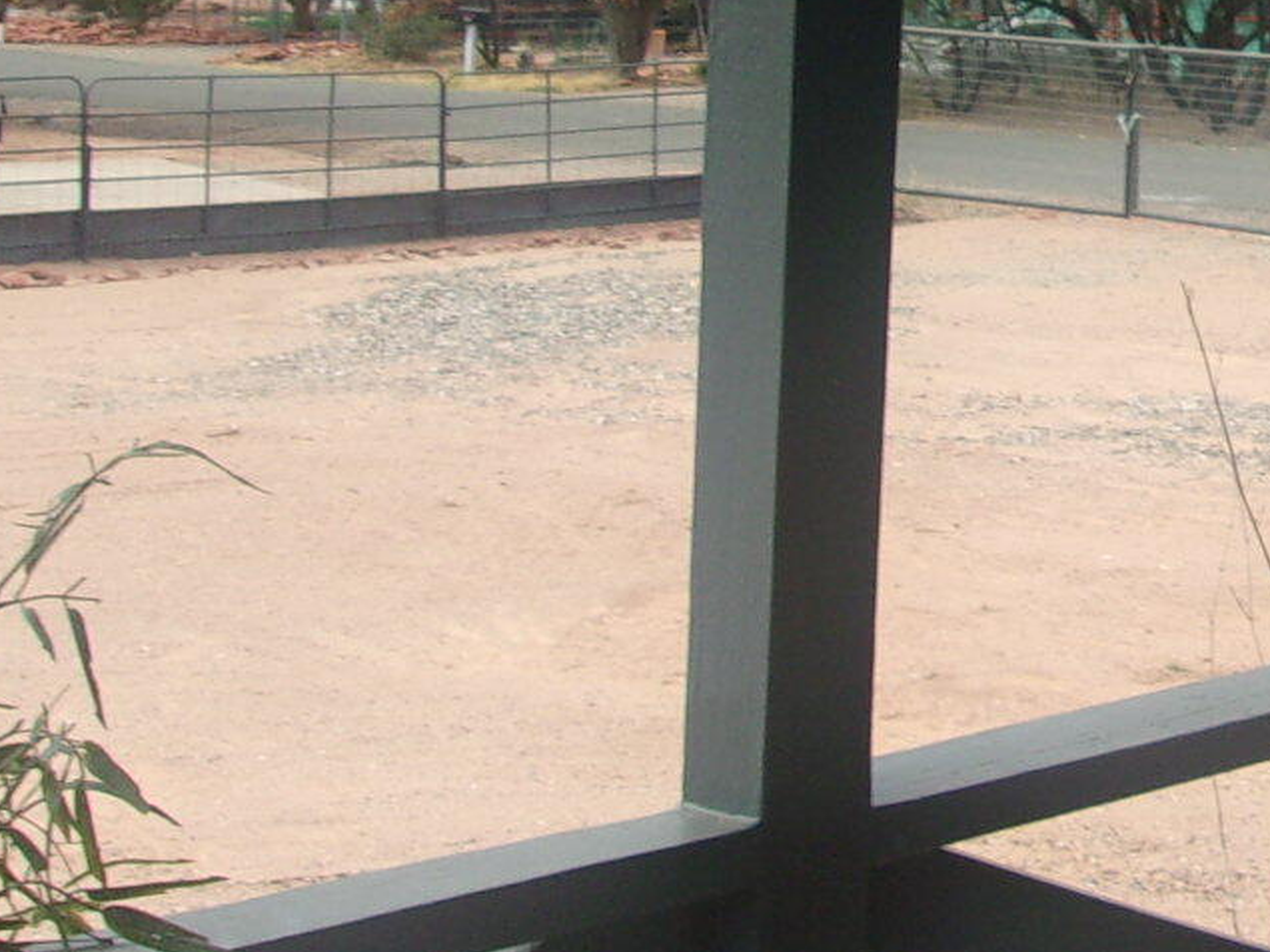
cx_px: 1444
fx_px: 3192
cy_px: 56
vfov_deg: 16.7
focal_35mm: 87
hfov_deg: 21.2
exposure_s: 1/38
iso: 80
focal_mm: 4.9
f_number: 10.4
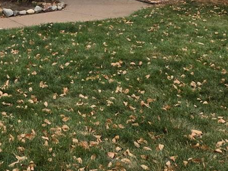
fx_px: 540
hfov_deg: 22.1
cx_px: -42
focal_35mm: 82
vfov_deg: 15.7
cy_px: -124
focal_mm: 5.4
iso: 25
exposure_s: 1/1182
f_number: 1.8
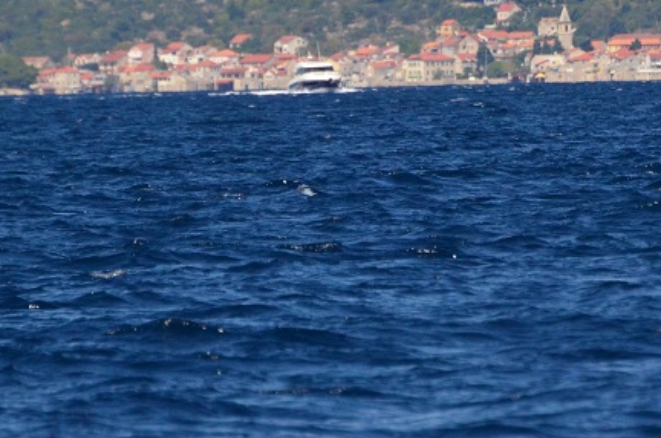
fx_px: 19090
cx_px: 600
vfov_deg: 1.3
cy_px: -35
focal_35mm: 1042
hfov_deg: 2.0
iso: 1100
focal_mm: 300
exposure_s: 1/8000
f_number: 6.3
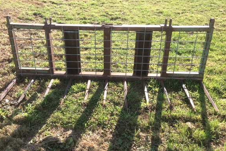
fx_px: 239
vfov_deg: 35.1
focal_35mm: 38
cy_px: 76
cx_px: 101
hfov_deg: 50.6
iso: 32
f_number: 2.4
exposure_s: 1/481
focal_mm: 3.3
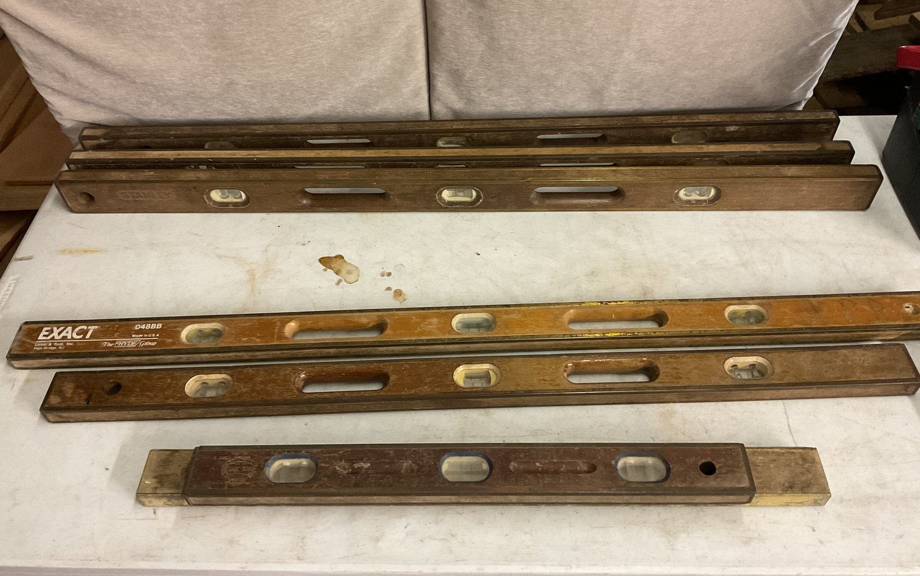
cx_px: 458
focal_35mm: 31
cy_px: 229
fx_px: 777
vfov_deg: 40.4
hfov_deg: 61.2
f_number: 1.8
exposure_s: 1/60
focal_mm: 3
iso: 250
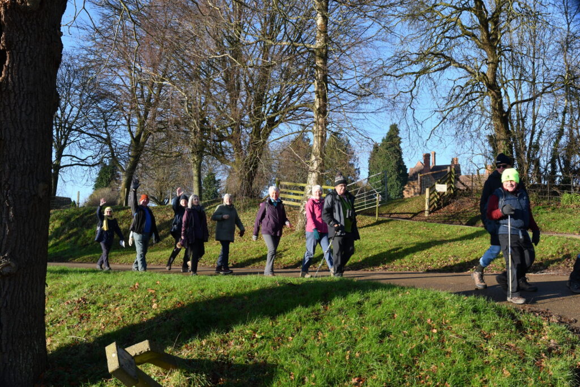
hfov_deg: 49.5
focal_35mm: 39
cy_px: 194
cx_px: 290
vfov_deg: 34.2
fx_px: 628
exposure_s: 1/100
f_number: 5
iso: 100
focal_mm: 26
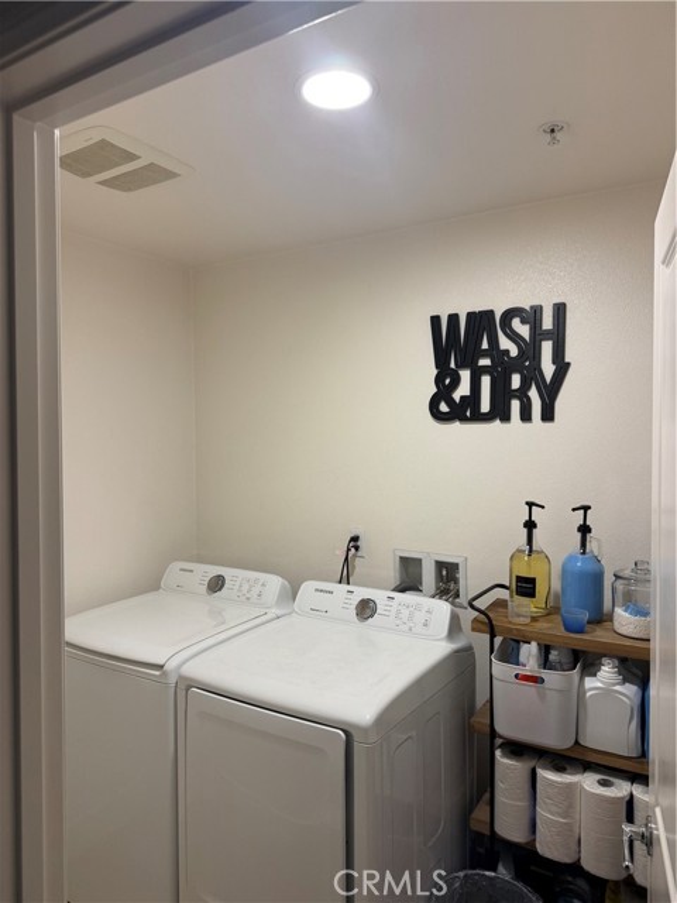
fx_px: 626
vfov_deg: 71.6
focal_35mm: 24
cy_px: 452
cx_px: 338
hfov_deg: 56.8
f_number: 1.78
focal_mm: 6.76
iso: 125
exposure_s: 1/60
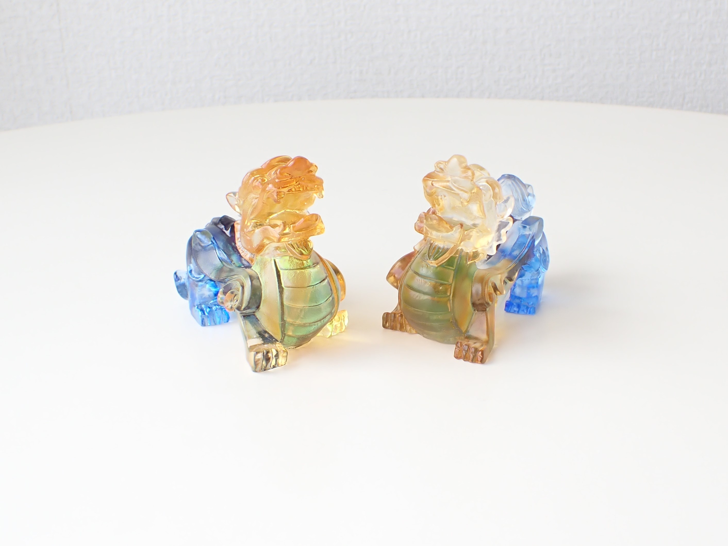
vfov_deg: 46.8
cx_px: 364
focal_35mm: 30
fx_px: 631
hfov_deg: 60.0
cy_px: 273
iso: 100
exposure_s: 1/160
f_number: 3.2
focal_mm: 5.4
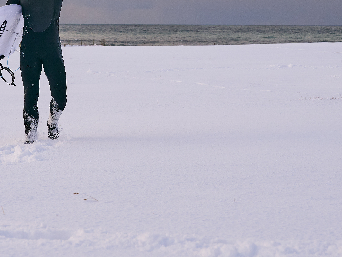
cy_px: 43
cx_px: 56
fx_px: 1314
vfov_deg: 11.1
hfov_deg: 14.7
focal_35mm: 133
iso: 400
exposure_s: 1/1000
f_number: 6.3
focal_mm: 56
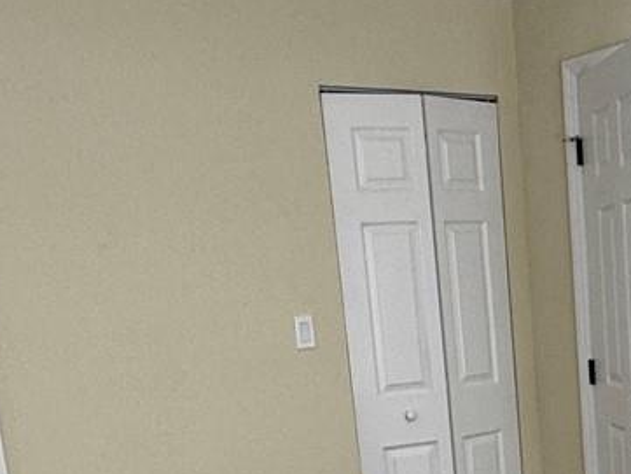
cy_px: 568
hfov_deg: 30.2
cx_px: 531
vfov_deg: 21.9
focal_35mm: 62
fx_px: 1131
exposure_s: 1/120
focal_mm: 2.22
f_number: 2.2
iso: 125
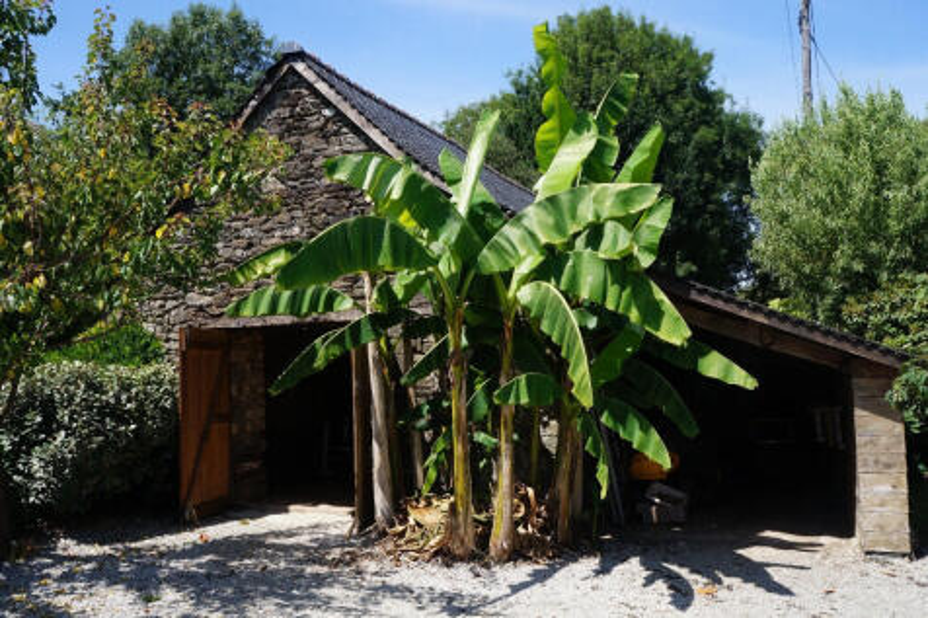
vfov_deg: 41.7
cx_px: 464
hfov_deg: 59.5
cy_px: 309
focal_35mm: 32
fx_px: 812
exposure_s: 1/60
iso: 100
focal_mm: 21
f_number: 13
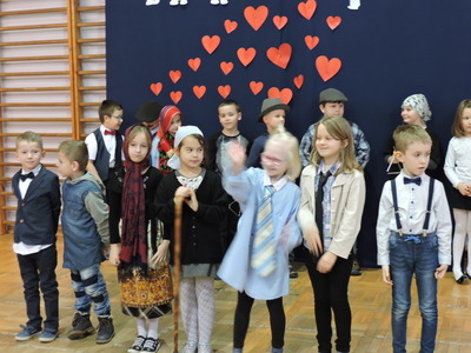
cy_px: 176
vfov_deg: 26.6
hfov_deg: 34.9
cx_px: 236
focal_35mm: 55
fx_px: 748
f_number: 3.7
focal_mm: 9.8
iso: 640
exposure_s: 1/15
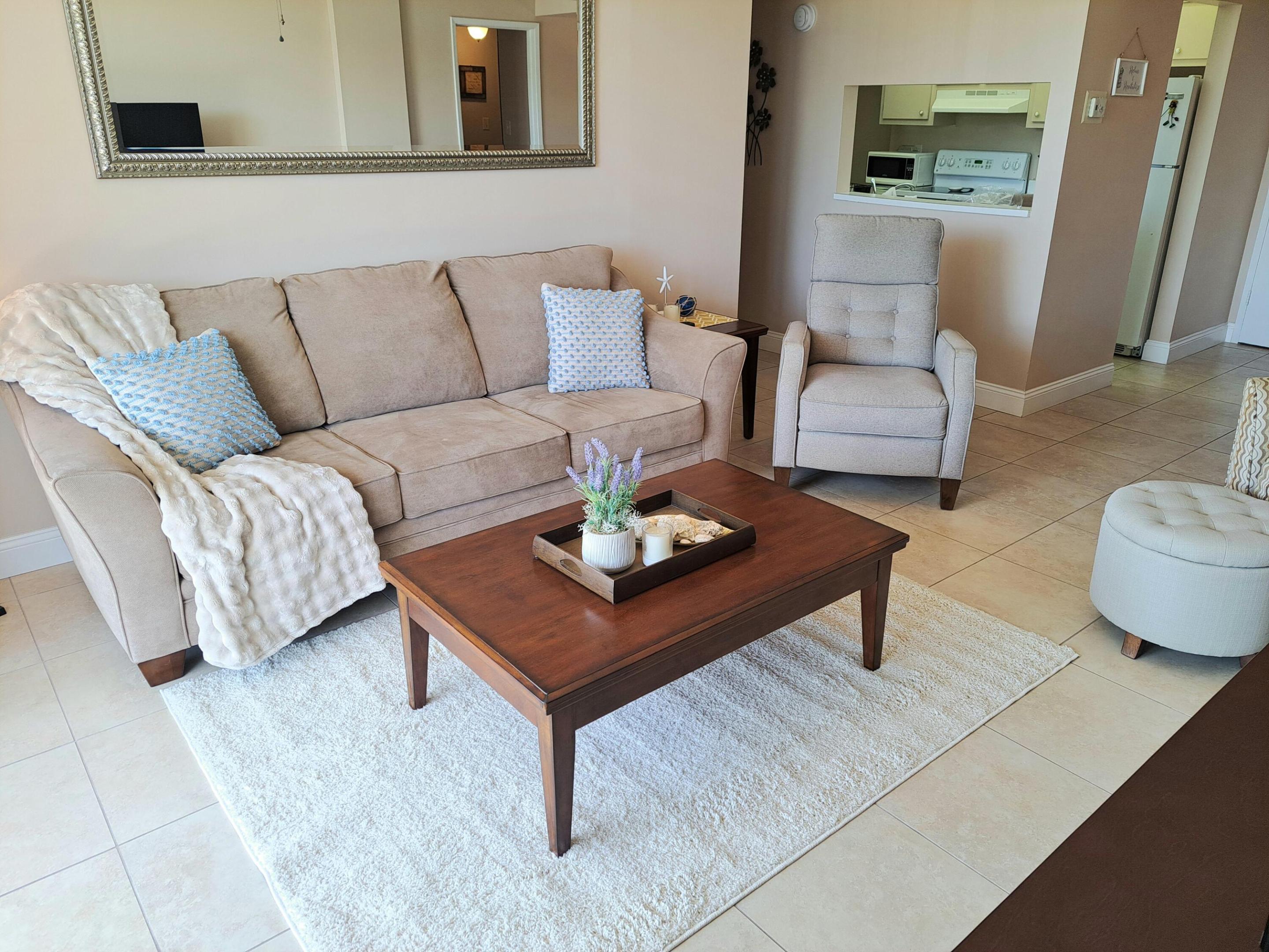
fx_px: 880
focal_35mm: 24
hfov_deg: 71.6
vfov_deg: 56.8
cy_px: 476
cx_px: 634
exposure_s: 1/60.2
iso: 50
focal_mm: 5.23
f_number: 1.8
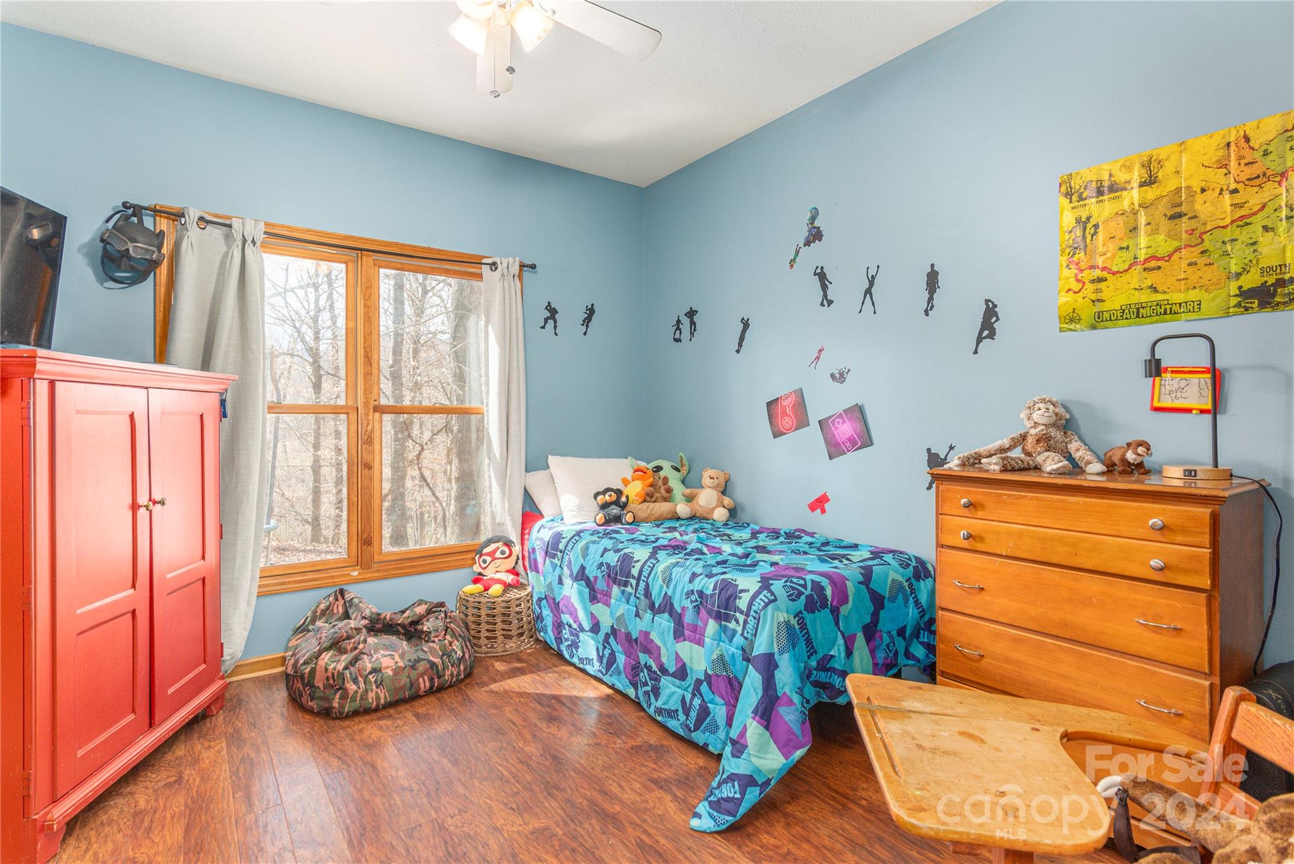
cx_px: 647
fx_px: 611
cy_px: 432
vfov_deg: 70.5
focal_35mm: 17
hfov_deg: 93.2
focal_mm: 17
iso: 320
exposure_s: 1/80
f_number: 7.1
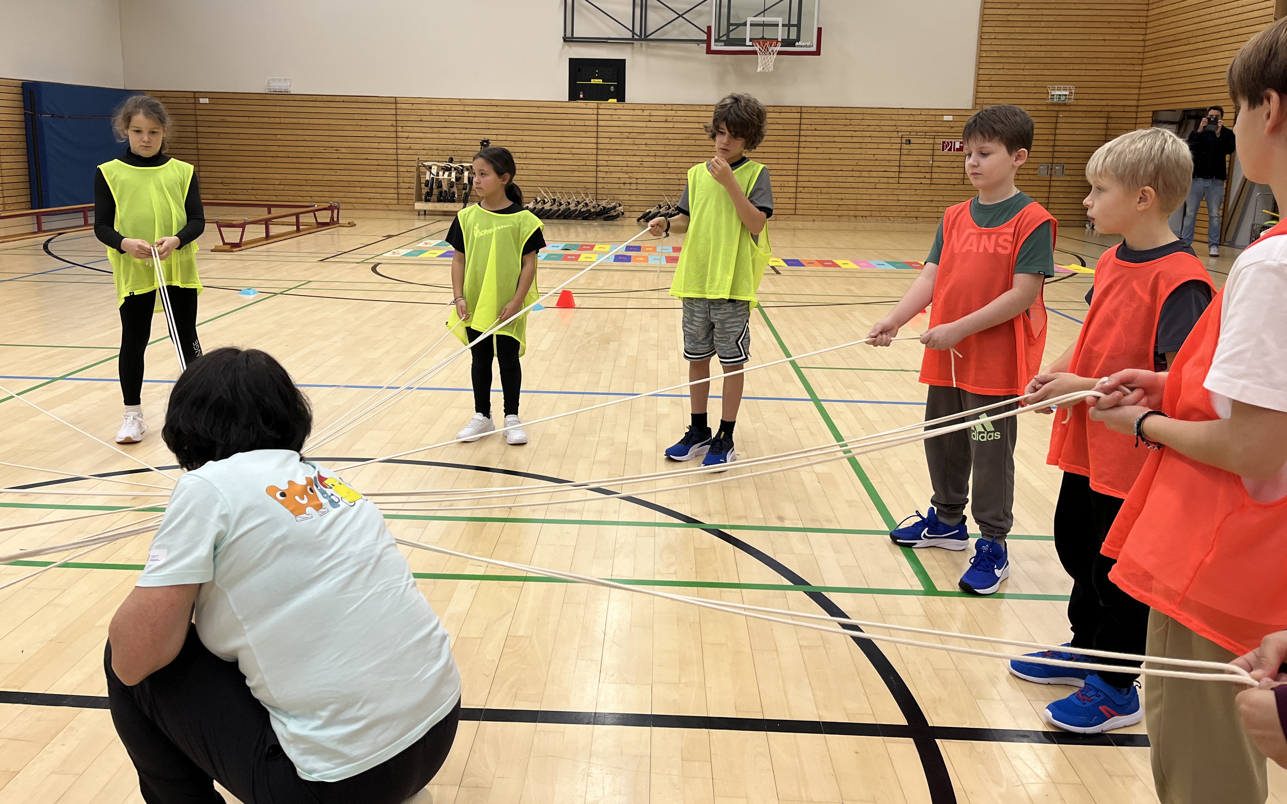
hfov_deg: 66.5
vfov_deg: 44.3
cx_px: 635
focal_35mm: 28
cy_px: 316
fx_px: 982
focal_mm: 5.1
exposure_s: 1/100
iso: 125
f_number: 1.6
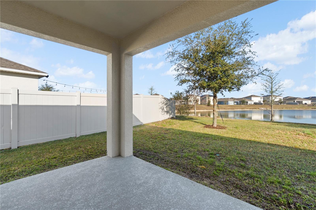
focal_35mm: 15
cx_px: 158
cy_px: 105
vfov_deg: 77.3
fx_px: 132
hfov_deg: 100.4
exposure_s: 1/60
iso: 100
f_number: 8
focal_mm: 10
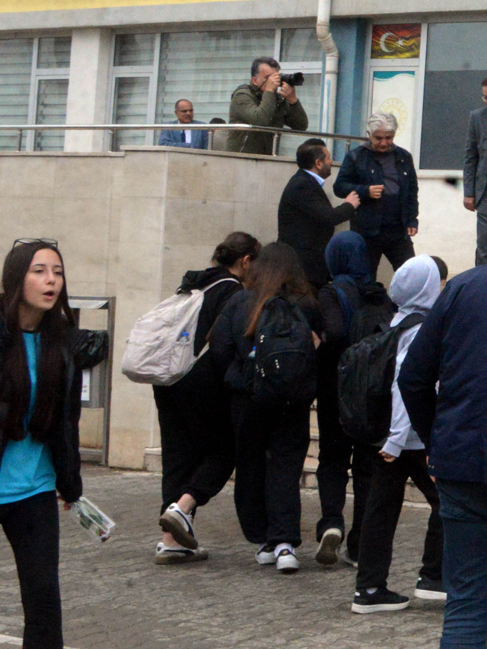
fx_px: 1708
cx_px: 1038
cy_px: 114
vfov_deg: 21.2
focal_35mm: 91
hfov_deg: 13.4
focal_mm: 28
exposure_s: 1/1000
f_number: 18
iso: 5000
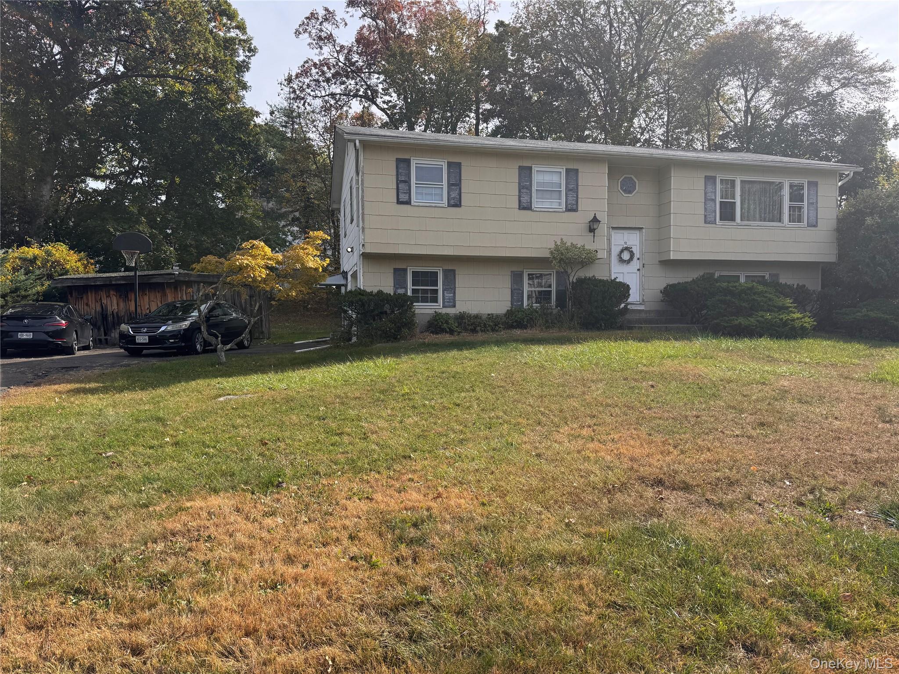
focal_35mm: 24
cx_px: 450
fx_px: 623
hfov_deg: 71.6
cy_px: 337
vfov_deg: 56.8
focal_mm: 6.76
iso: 80
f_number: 1.78
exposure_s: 1/2415
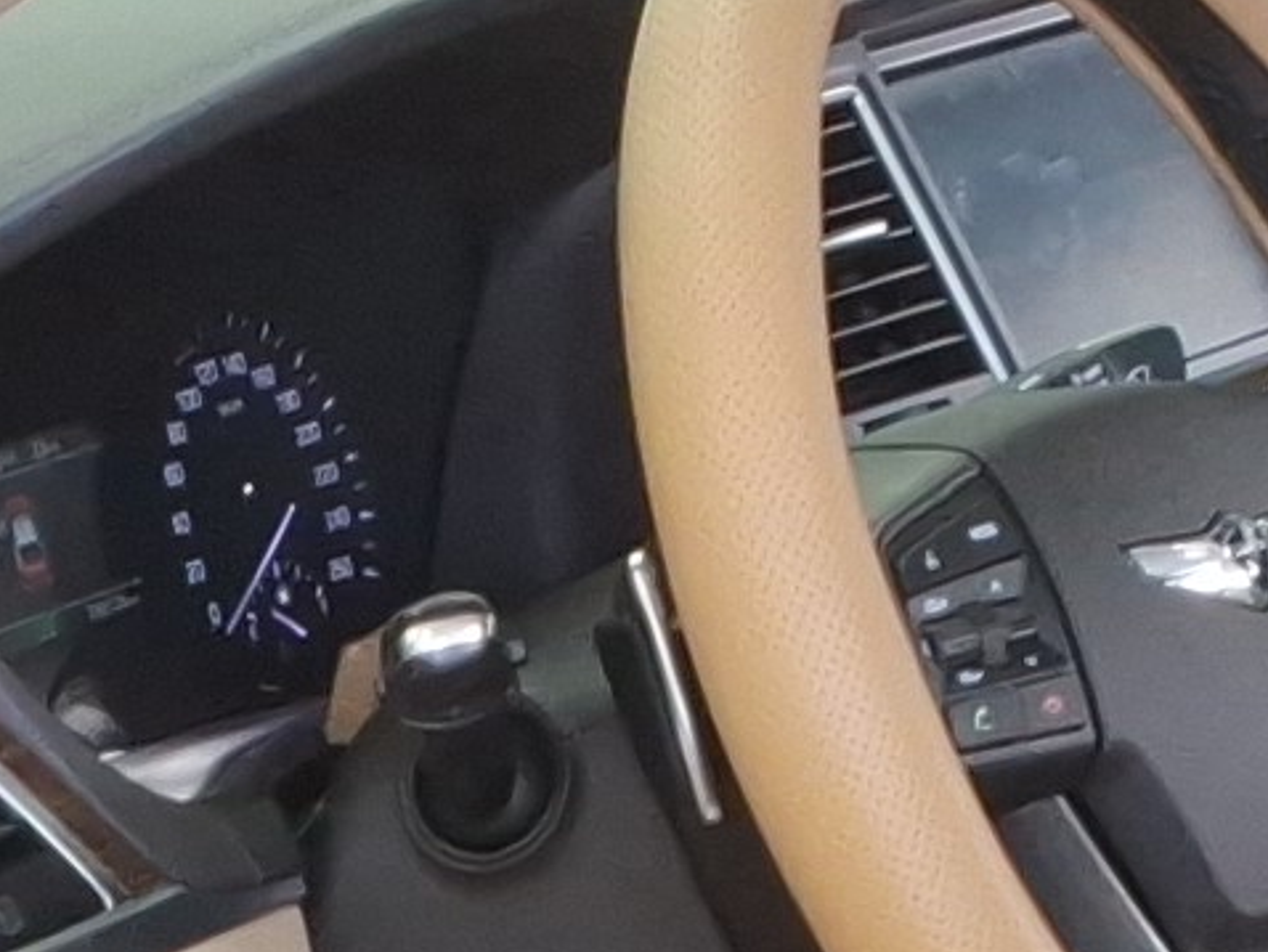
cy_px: 1880
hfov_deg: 10.3
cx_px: 125
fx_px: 7000
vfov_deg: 7.5
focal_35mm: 191
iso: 46
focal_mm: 2.91
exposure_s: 1/60
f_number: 1.9
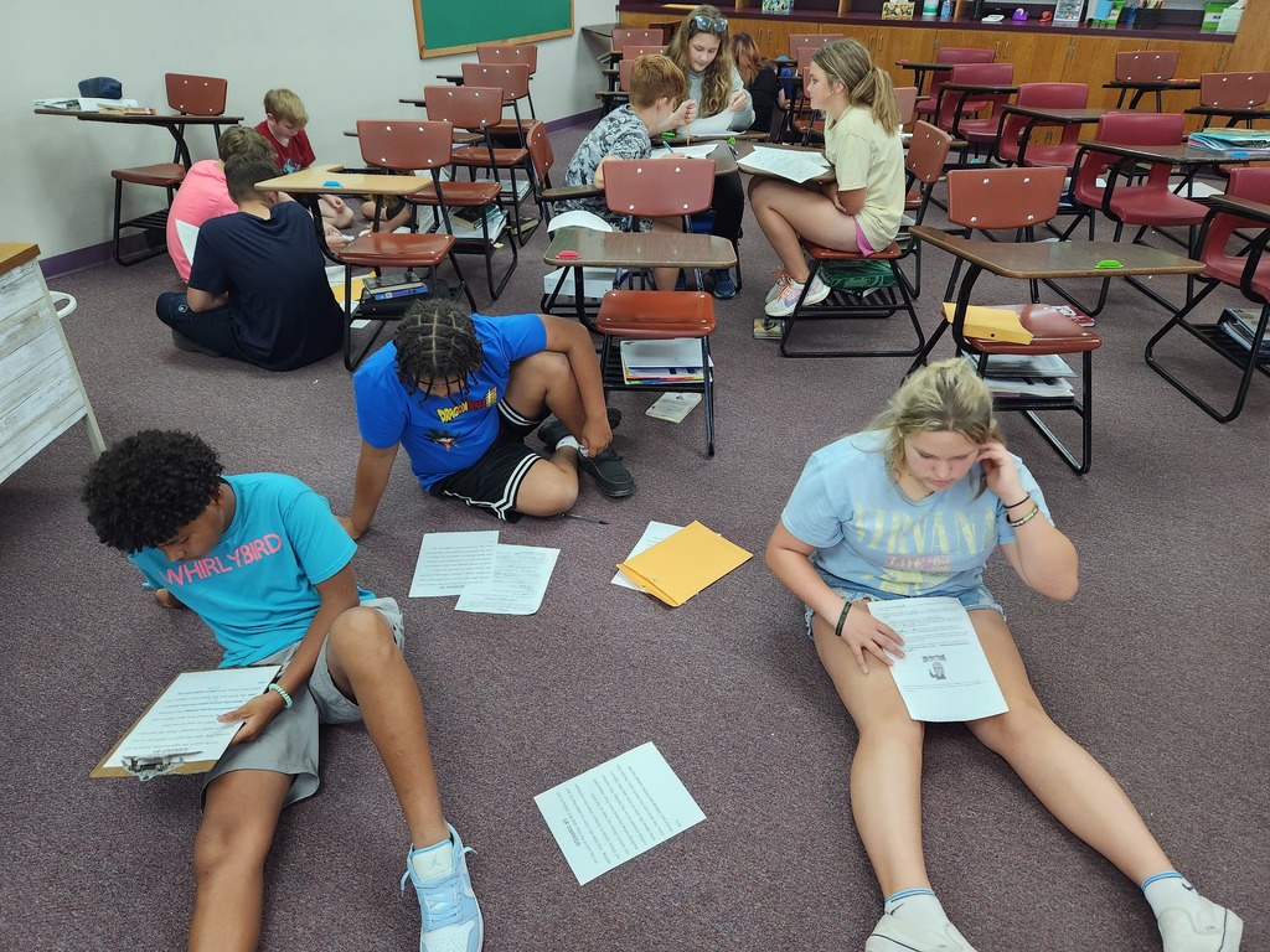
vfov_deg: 58.9
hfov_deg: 73.9
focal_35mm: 23
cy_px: 476
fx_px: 844
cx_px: 635
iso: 500
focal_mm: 5.4
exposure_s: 1/120
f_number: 1.8
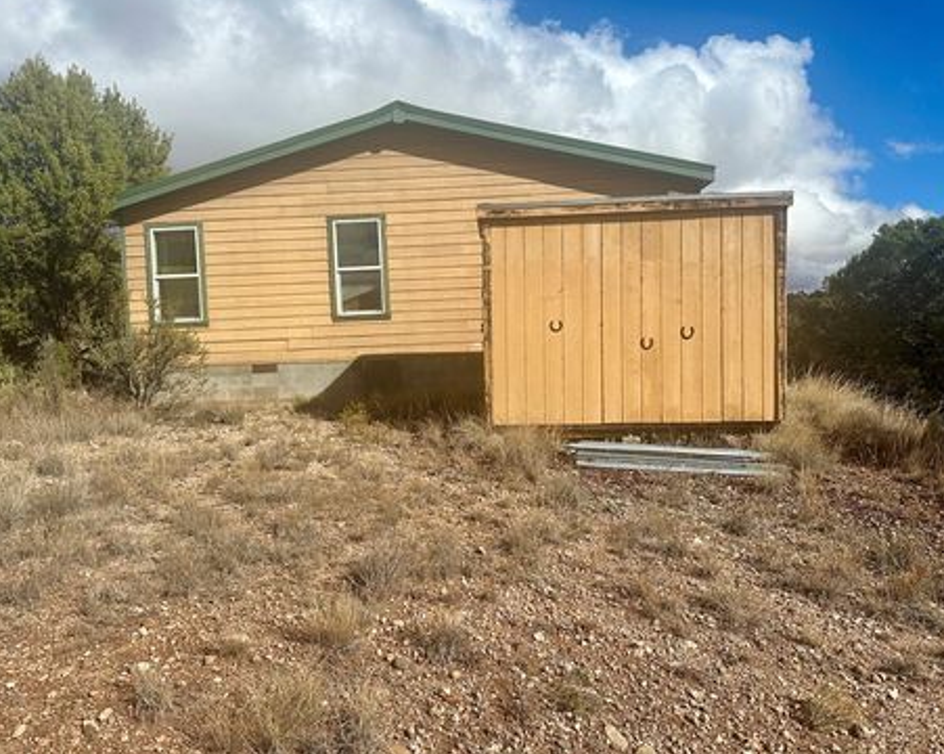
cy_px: 368
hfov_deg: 66.0
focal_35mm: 26
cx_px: 448
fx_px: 726
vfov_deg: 54.9
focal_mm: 6.86
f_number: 1.78
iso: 80
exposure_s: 1/8197
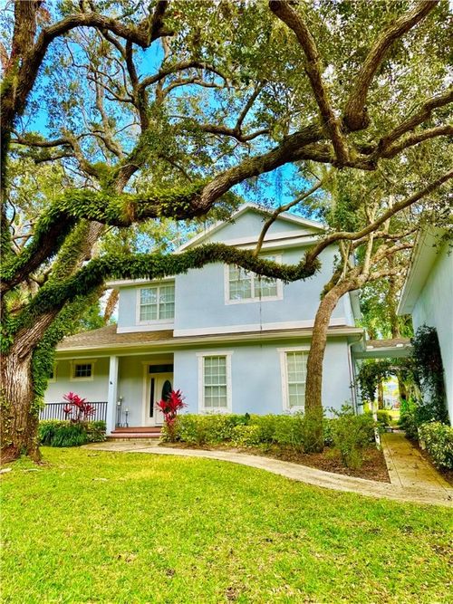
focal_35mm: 24
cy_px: 302
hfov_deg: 56.8
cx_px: 226
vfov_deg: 71.6
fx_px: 419
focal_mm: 6.86
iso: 80
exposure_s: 1/376
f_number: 1.78
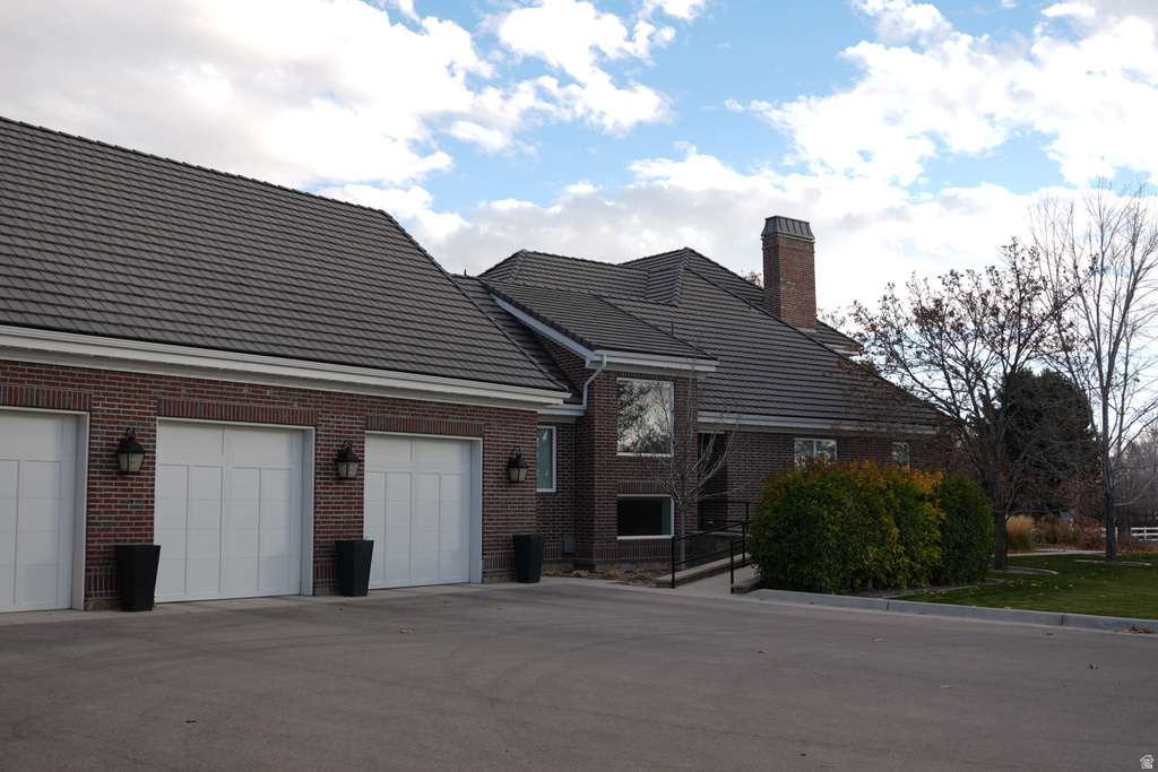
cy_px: 386
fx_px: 1158
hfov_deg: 53.1
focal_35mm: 36
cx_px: 579
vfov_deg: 36.9
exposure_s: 1/500
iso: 80
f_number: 2.8
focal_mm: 24
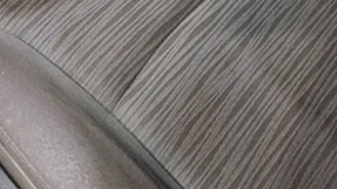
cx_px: 76
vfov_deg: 12.3
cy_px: -267
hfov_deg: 27.1
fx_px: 688
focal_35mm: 77
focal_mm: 1.83
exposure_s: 1/33.3
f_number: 2.2
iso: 56
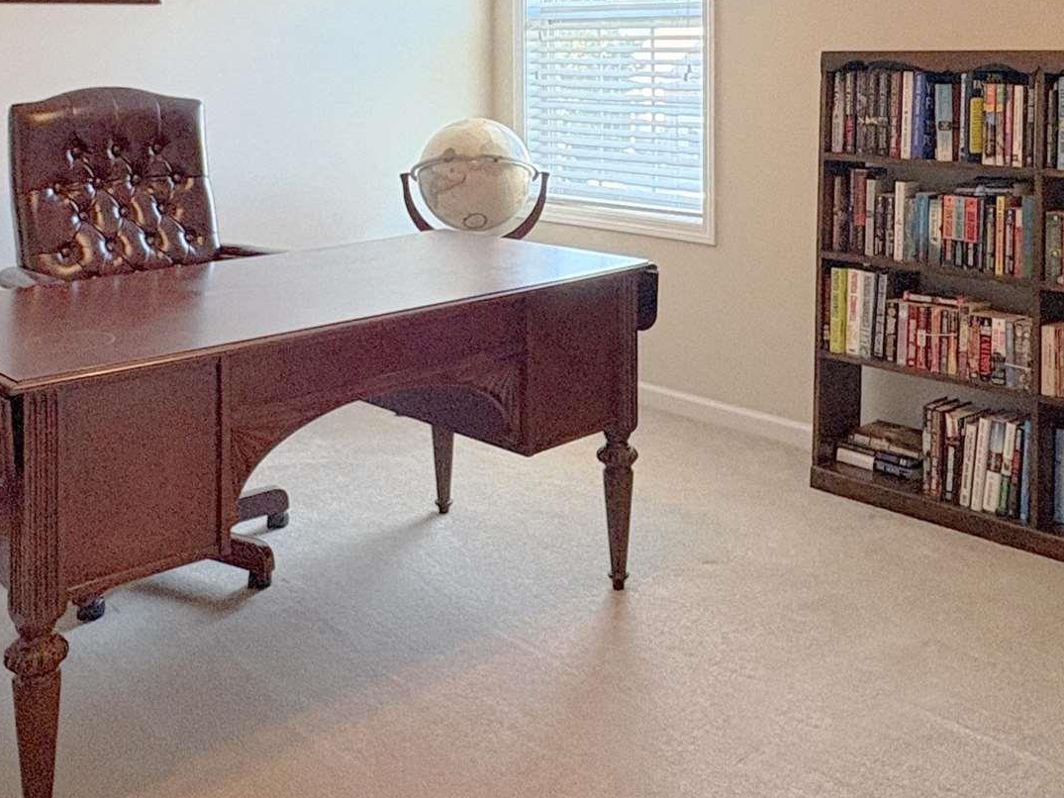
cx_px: 540
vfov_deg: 34.0
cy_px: 84
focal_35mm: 40
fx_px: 1229
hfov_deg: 46.8
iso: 200
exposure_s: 1/60
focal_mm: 2.22
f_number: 2.2
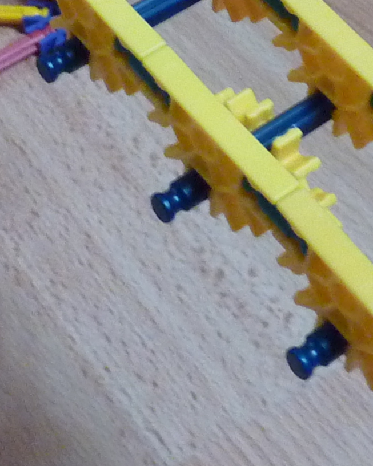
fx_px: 1505
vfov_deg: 16.7
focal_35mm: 109
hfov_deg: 14.1
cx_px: 164
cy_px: -127
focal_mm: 4.1
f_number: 3.3
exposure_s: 1/15
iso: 400
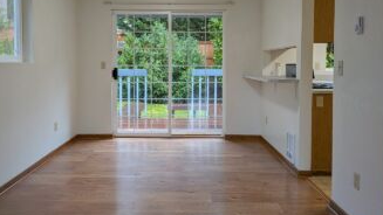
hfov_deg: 60.9
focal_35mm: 32
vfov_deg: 36.2
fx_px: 325
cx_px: 176
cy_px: 67
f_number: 1.7
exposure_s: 1/290
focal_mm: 4.53
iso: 24
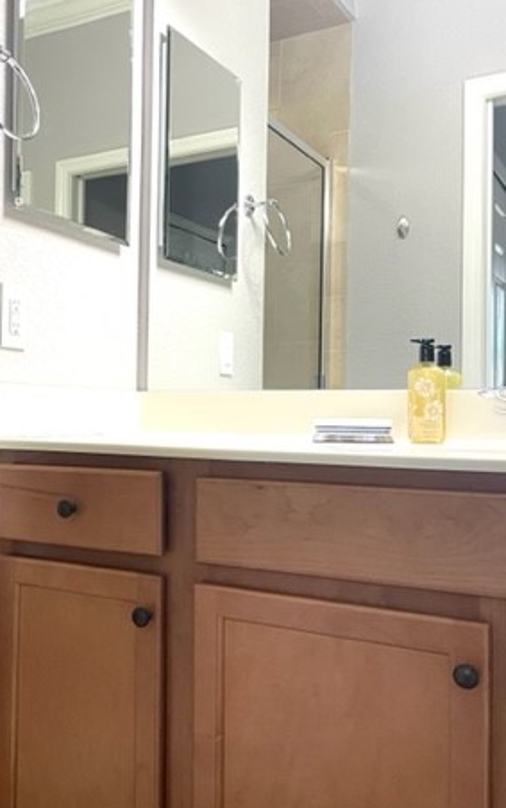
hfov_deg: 31.8
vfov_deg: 50.4
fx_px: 859
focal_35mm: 39
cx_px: 91
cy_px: 399
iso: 100
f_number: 1.6
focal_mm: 4.2
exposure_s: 1/60
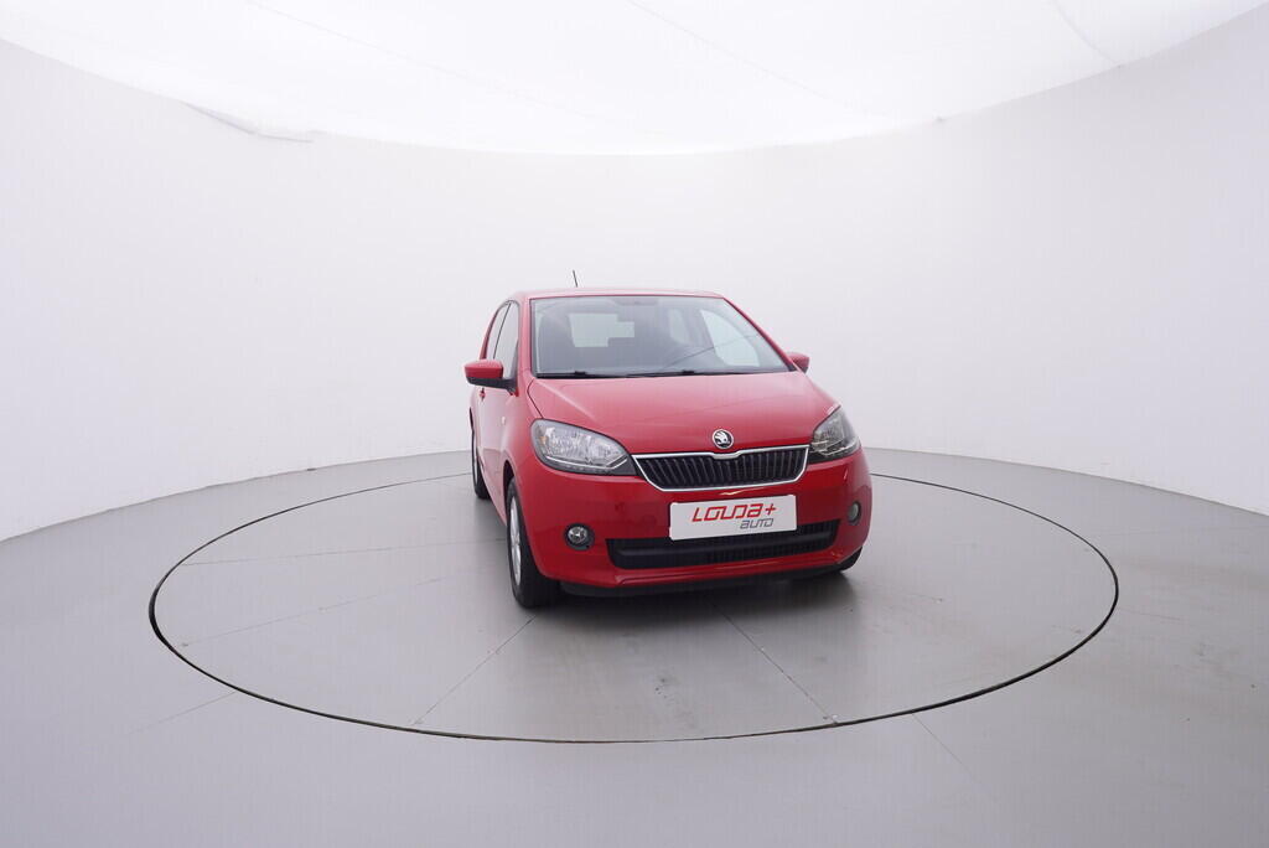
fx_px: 794
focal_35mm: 22
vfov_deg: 56.2
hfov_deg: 77.3
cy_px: 424
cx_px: 634
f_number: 5
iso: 200
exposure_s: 1/80
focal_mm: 15
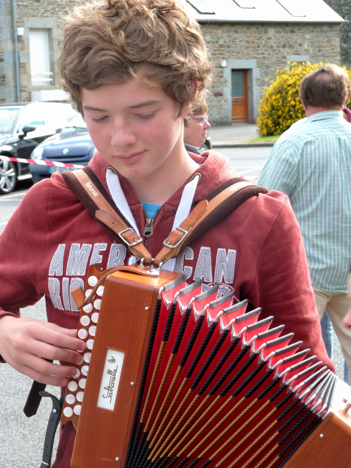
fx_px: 1298
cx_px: 176
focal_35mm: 96
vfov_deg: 20.4
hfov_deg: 15.4
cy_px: 234
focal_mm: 15.8
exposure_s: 1/100
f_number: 4.3
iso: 80
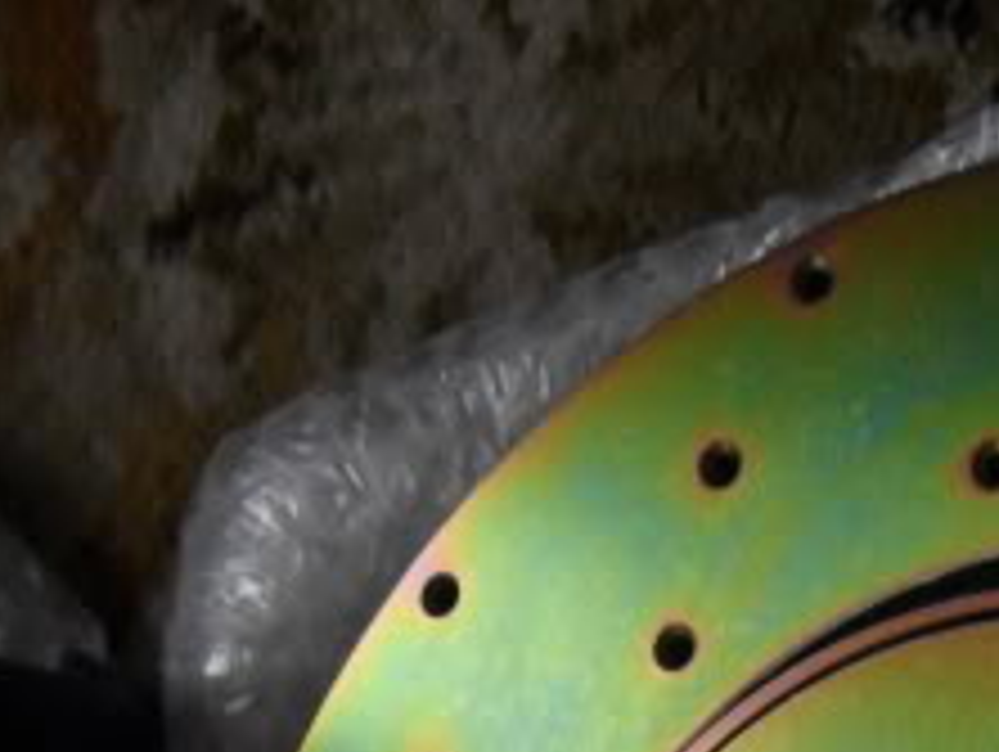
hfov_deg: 15.6
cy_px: 1274
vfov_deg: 11.1
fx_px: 3640
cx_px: 621
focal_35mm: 126
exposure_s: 1/60
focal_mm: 6.2
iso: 200
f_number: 2.8
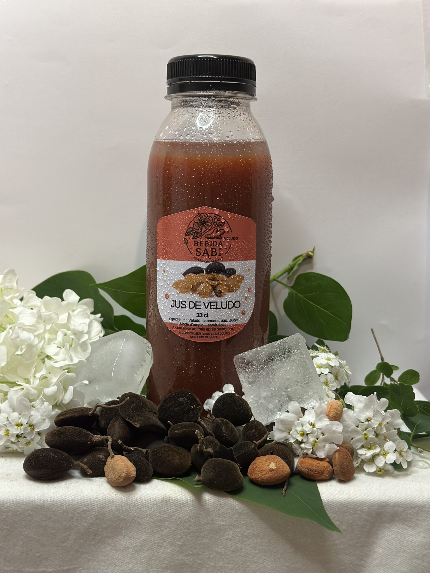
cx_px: 215
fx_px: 795
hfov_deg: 30.3
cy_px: 286
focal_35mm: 48
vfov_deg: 39.7
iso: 320
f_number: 1.78
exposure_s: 1/60
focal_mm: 6.86
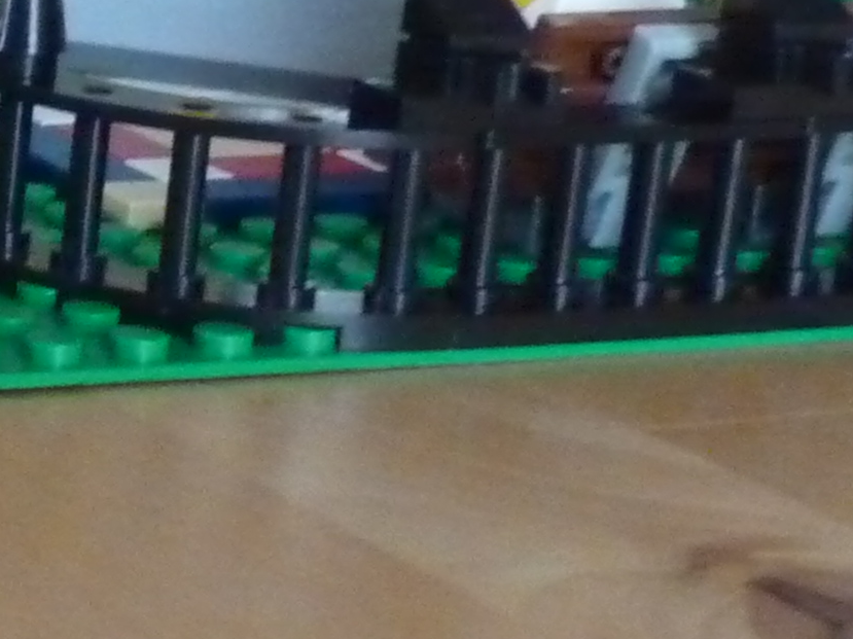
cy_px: 237
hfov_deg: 11.8
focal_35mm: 140
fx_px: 3448
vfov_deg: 10.6
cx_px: -1107
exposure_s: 1/13
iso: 800
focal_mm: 5.2
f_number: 3
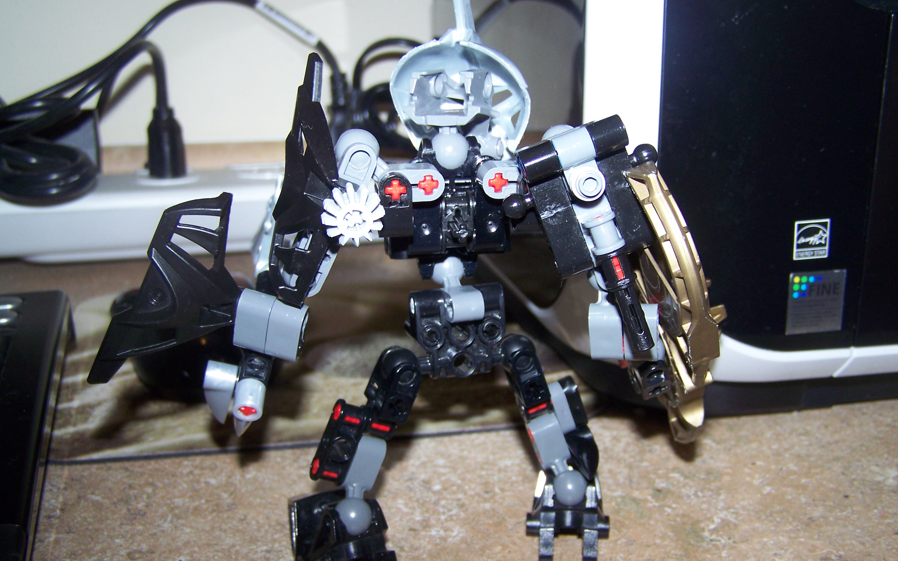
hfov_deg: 48.2
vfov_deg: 31.2
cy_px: 284
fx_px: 1003
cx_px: 457
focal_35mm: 41
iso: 80
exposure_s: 1/60
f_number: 2.8
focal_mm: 6.3
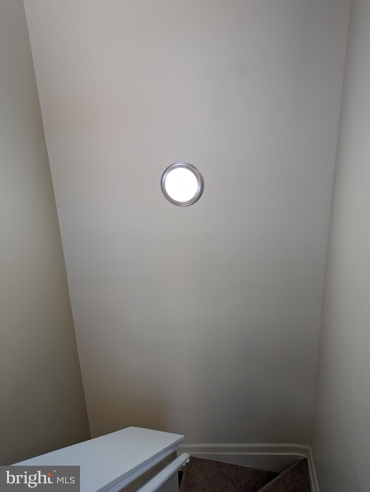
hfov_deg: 56.9
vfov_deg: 71.5
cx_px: 185
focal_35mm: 24
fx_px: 341
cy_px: 246
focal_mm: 6.81
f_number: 1.85
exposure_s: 1/128
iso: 75
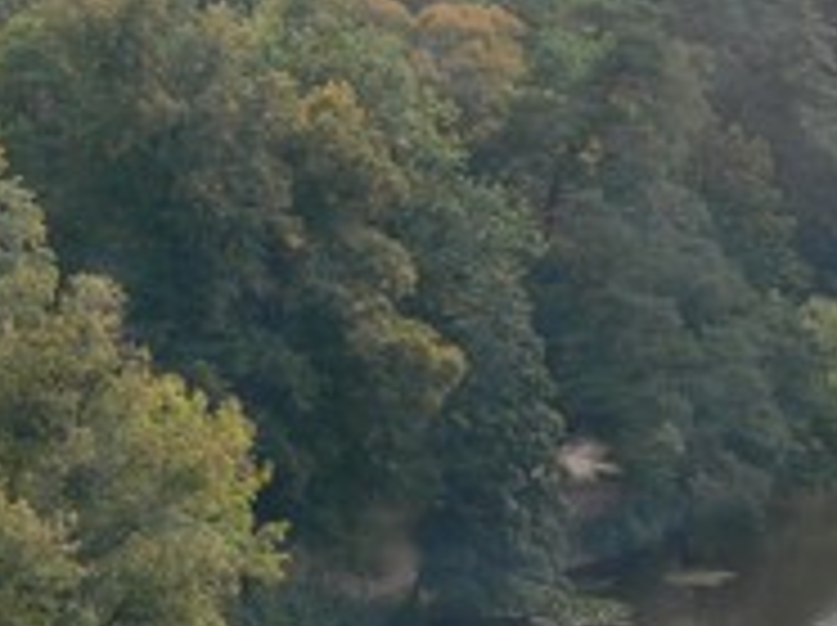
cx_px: 801
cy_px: 428
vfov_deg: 5.4
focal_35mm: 276
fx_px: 6665
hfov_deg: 7.2
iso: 80
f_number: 4
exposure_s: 1/50
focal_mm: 17
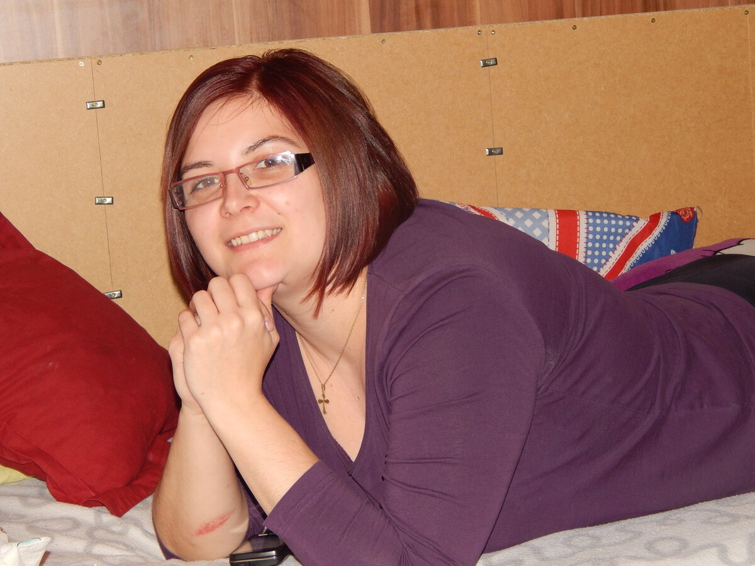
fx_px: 1876
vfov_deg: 17.2
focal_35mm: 86
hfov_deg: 22.8
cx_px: 378
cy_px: 283
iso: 220
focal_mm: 15.3
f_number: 4.3
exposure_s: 1/60
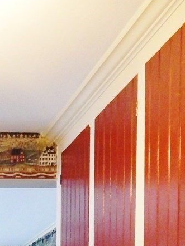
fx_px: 571
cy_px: 383
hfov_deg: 16.6
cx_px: -99
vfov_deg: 20.4
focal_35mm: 80
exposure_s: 1/30
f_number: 3
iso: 400
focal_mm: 4
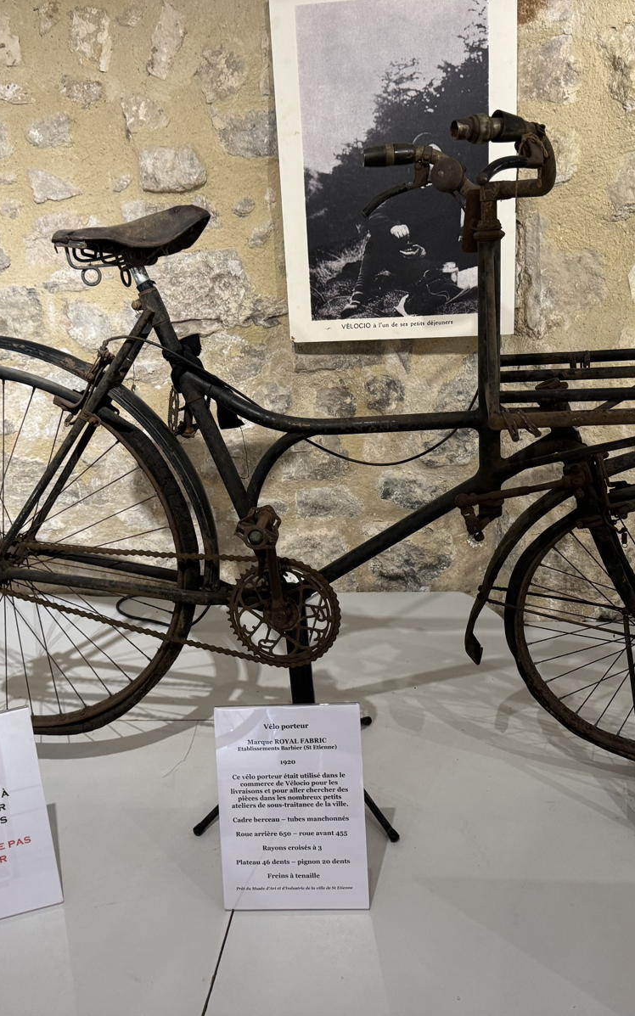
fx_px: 942
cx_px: 323
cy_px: 508
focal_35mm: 34
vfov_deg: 56.7
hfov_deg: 37.3
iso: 250
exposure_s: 1/50
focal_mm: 6.76
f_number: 1.78
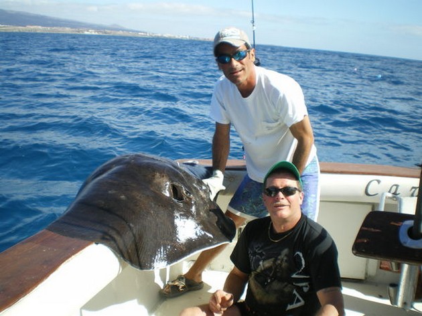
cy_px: 158
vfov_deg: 39.6
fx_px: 439
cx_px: 211
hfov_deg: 51.4
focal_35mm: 36
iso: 50
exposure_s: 1/250
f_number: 4.6
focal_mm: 6.3
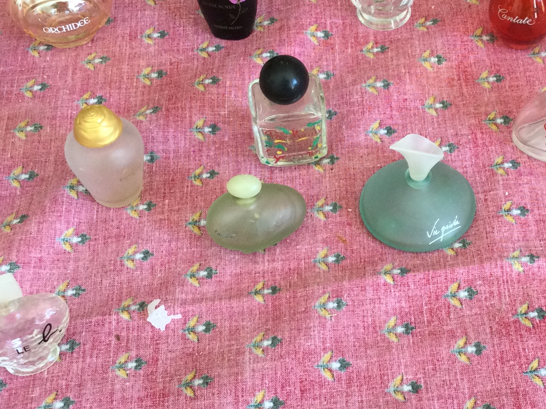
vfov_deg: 20.4
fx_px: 1136
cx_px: 384
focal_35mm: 72
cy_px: 218
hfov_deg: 26.8
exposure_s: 1/33
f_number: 2.4
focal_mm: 3.3
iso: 32
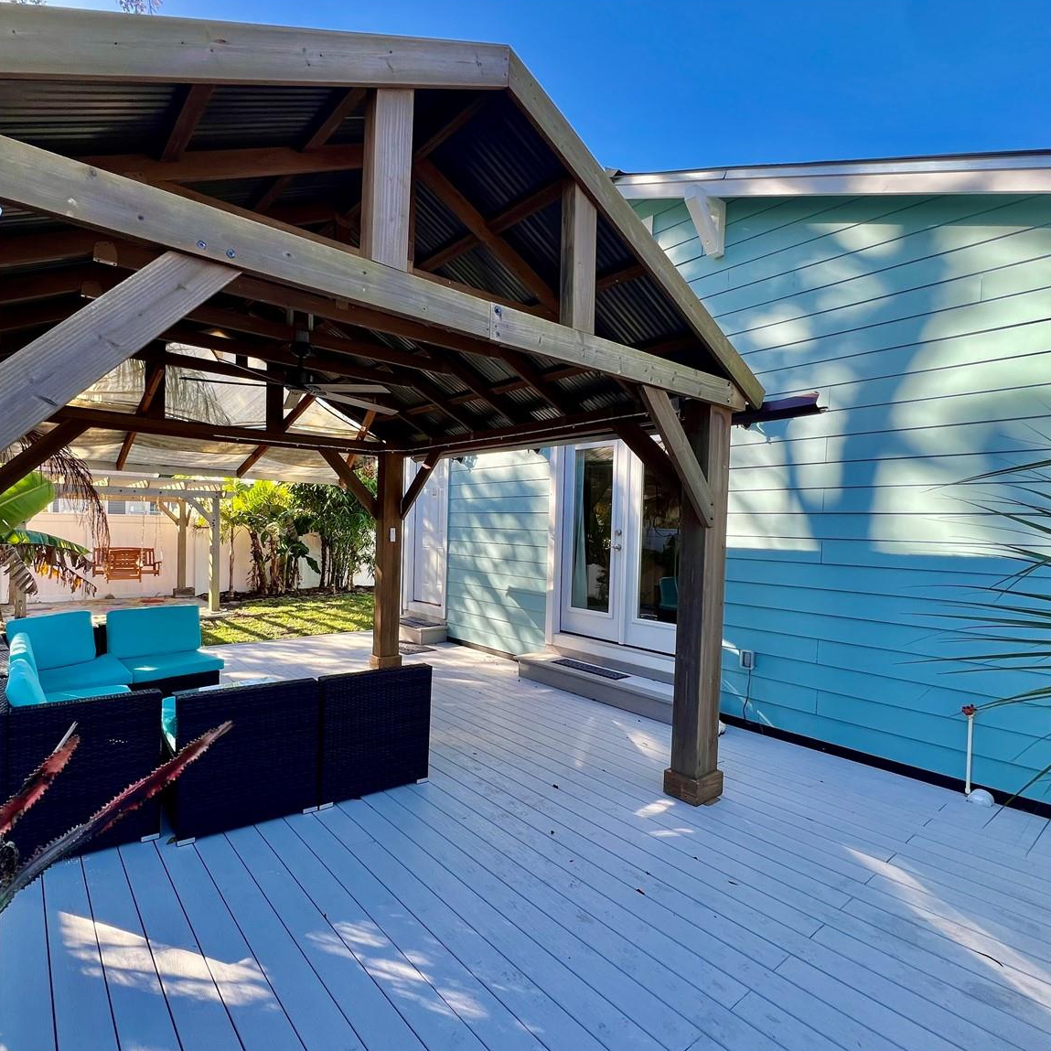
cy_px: 540
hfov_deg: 86.8
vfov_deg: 87.4
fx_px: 550
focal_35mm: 16
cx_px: 444
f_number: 1.8
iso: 32
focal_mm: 1.57
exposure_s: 1/234
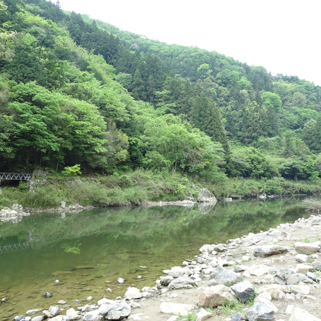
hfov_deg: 55.6
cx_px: 157
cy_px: 164
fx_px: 304
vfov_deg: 55.6
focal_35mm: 29
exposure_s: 1/50
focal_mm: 4.1
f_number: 3.5
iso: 80
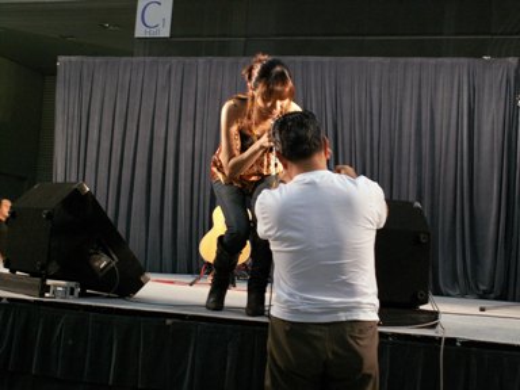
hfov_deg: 36.8
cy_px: 195
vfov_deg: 28.0
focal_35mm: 52
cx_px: 260
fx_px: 781
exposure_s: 1/20
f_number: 3.2
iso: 160
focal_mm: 8.71
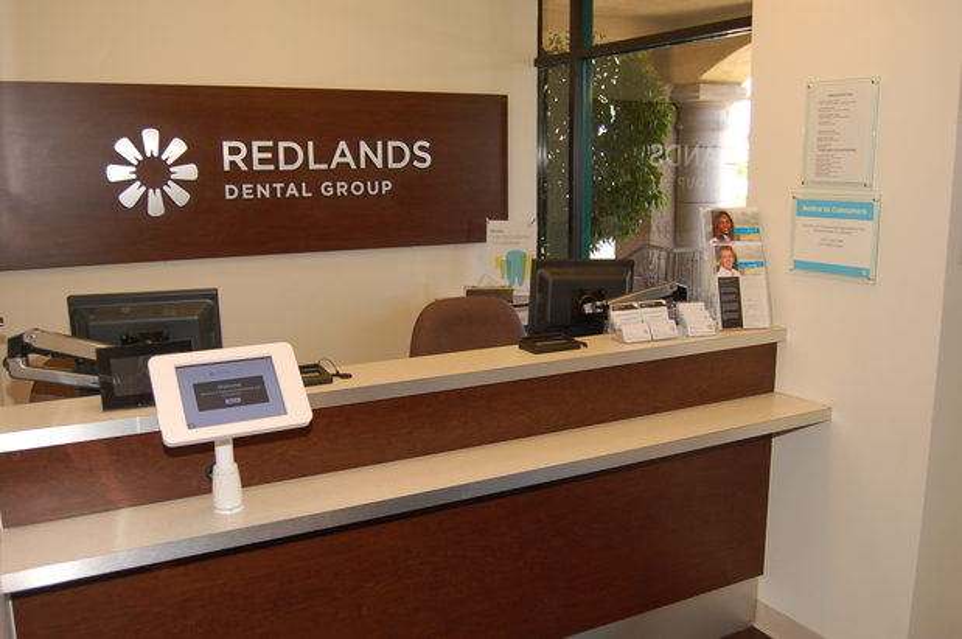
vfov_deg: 39.9
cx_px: 481
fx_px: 881
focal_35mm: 33
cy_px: 320
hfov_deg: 57.3
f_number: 4
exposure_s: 1/60
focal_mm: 22
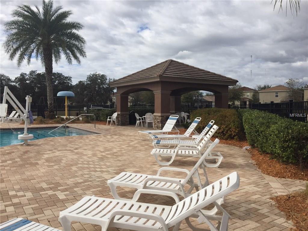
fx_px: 258
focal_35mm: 29
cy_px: 116
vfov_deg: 48.2
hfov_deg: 61.7
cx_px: 154
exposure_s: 1/3049
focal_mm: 4.15
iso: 32
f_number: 2.2
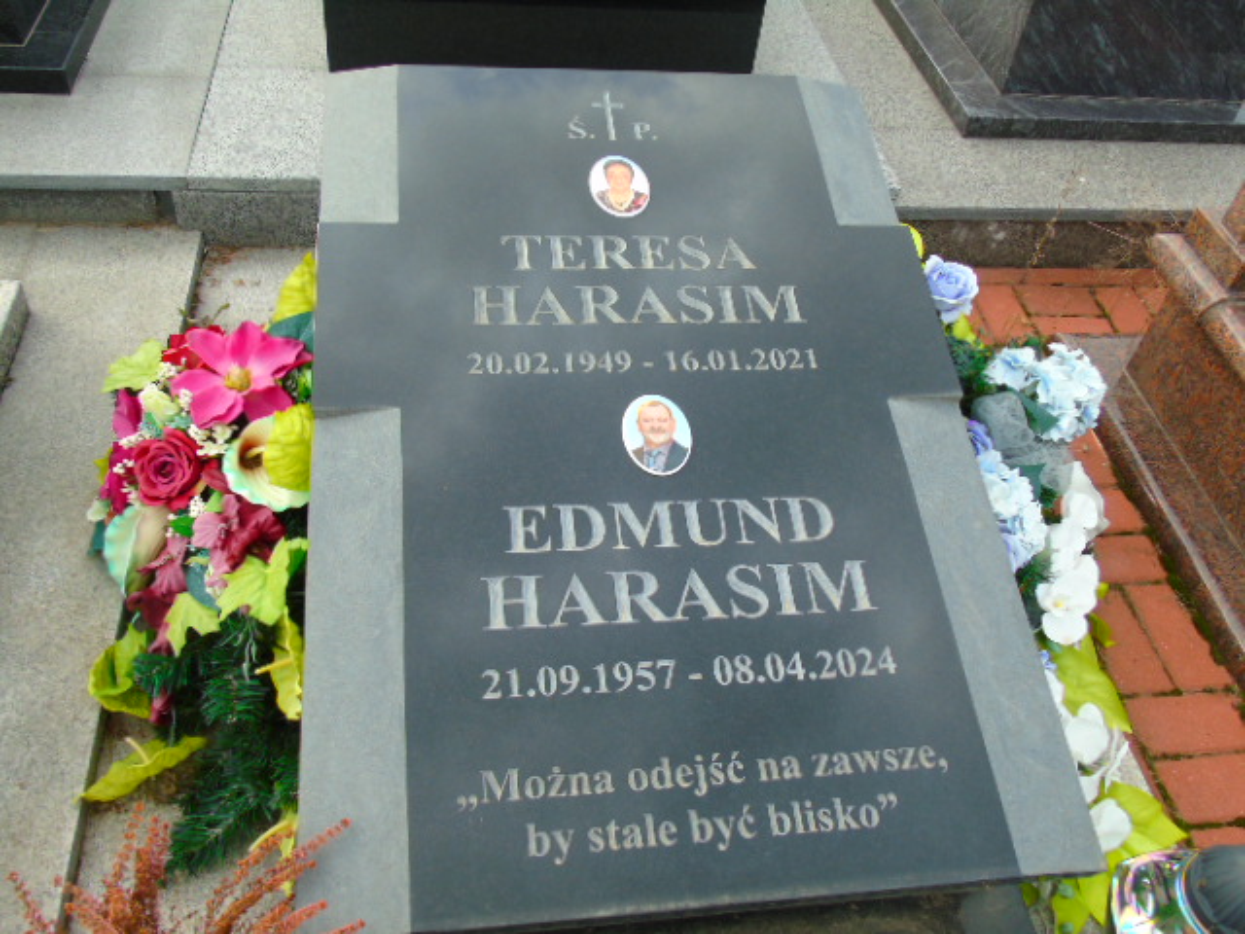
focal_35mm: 29
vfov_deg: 48.2
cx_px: 622
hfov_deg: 61.7
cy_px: 467
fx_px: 1043
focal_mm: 5.2
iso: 80
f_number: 3.6
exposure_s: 1/100
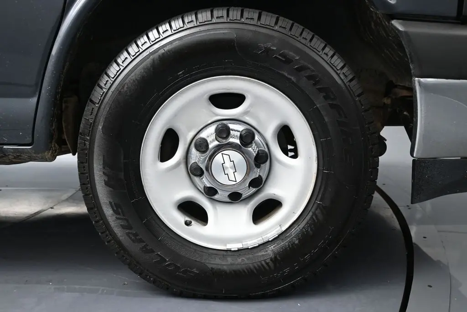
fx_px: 506
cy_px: 156
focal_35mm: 39
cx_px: 234
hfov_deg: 49.5
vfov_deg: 34.2
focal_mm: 26
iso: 1100
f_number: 4.5
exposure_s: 1/125
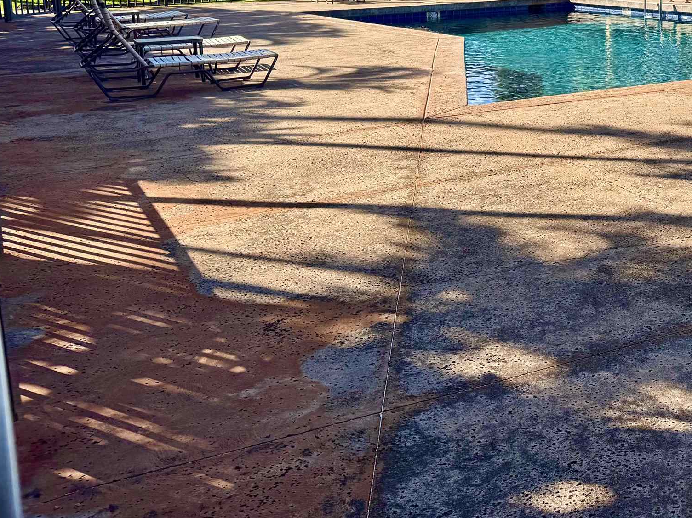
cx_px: 701
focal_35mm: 49
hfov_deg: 35.1
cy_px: 41
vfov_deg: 28.4
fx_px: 979
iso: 80
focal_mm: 6.76
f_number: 1.78
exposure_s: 1/3413
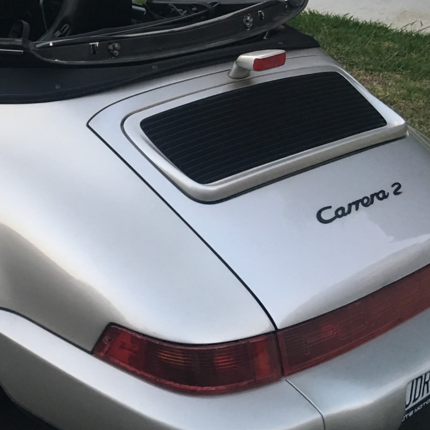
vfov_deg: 29.3
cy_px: 143
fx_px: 815
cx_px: 50
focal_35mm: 58
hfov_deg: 28.5
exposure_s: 1/15
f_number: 2.2
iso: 50
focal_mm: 4.15
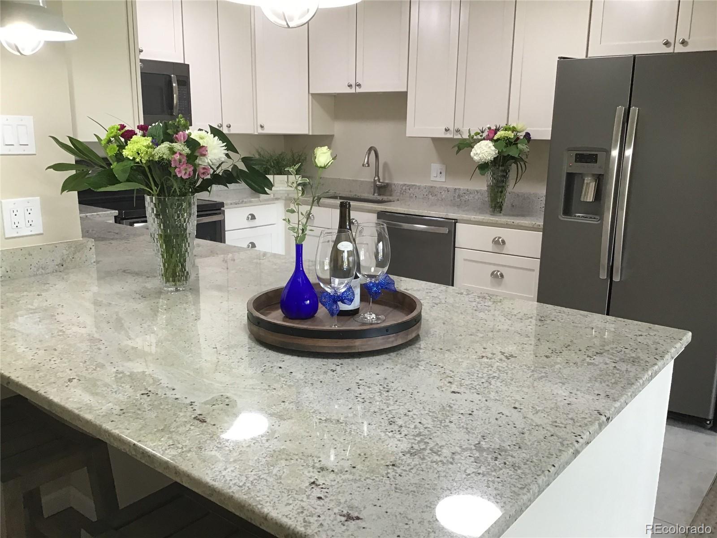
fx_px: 642
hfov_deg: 58.4
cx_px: 358
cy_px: 269
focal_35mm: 31
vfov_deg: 45.4
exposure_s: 1/30
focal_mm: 3.3
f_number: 2.4
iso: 64
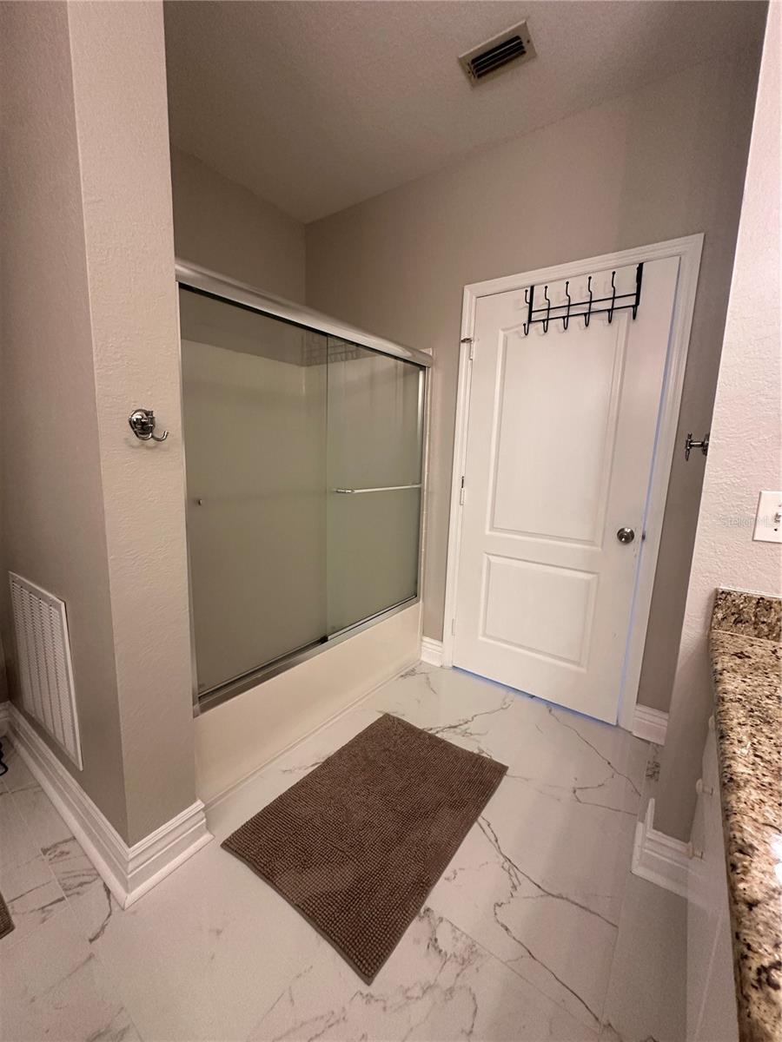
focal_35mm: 14
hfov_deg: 85.7
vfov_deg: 102.1
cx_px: 391
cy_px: 521
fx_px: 422
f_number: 2.2
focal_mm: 2.22
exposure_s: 1/120
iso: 250
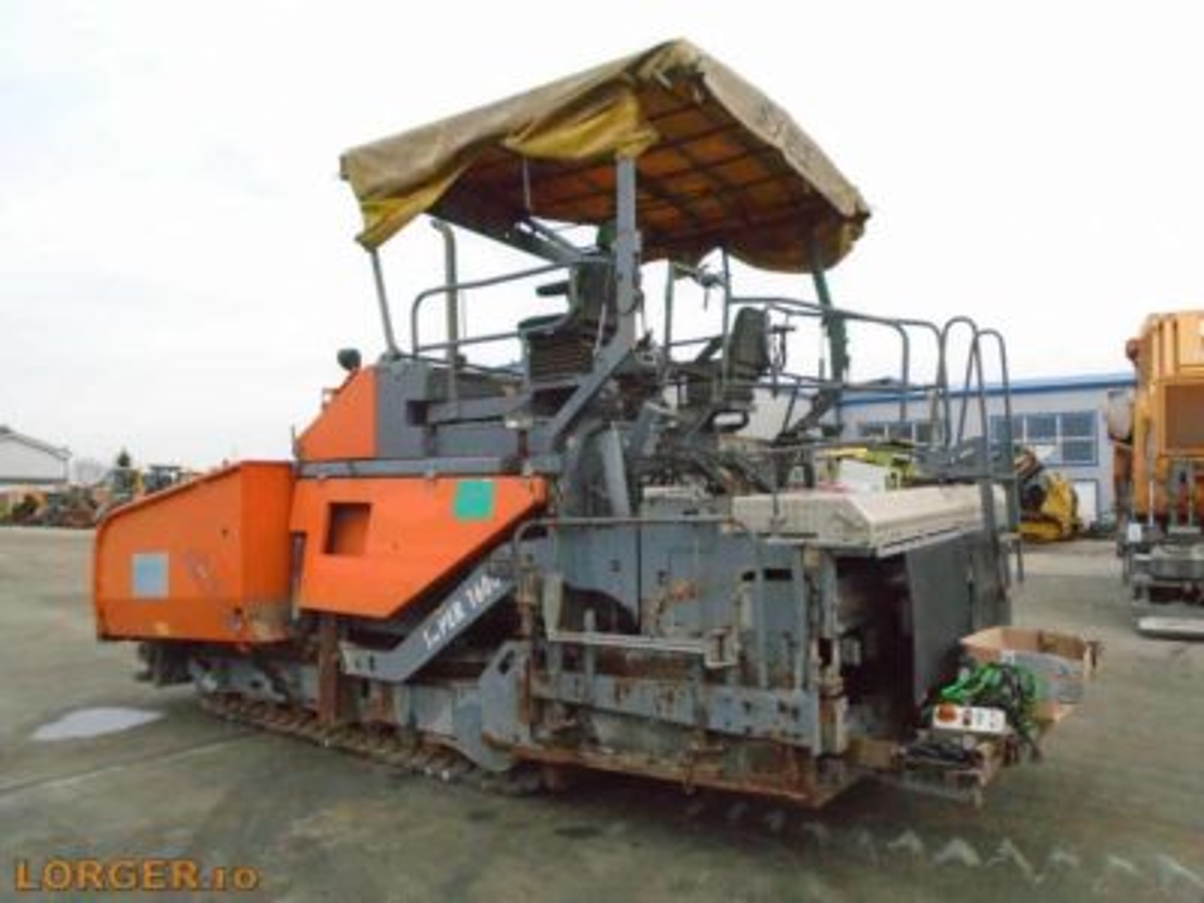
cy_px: 452
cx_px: 602
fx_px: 904
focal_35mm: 26
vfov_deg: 53.1
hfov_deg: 67.3
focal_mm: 4.6
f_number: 3.2
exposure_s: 1/250
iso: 1000
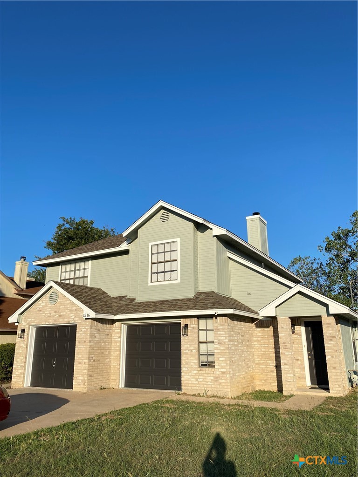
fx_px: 359
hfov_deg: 53.1
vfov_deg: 67.3
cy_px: 238
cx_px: 179
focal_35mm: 26
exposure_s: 1/3300
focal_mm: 4.25
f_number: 1.8
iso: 32
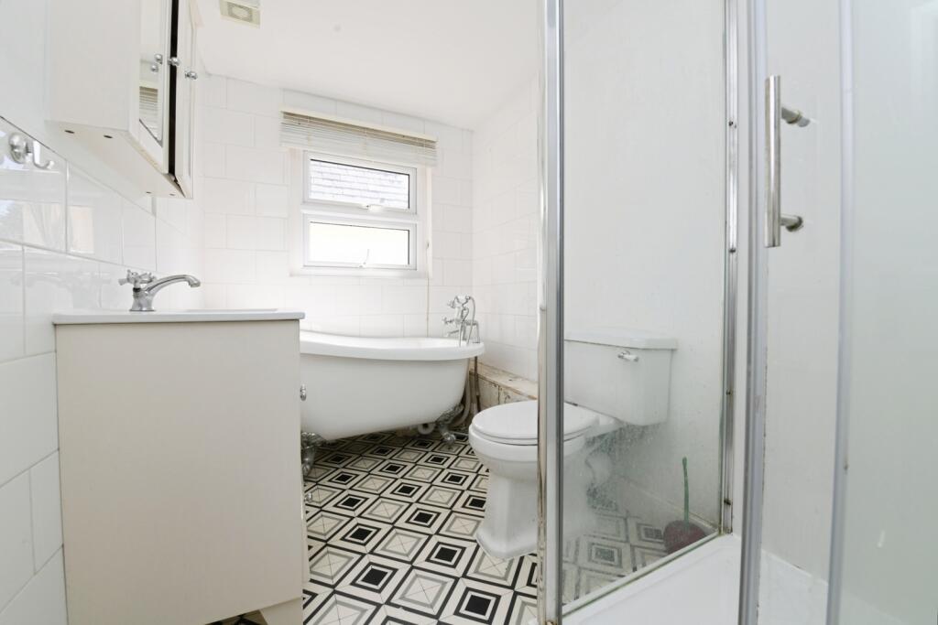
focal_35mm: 14
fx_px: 365
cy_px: 312
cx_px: 469
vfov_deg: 81.2
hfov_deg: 104.2
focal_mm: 14
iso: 640
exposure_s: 1/200
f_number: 10
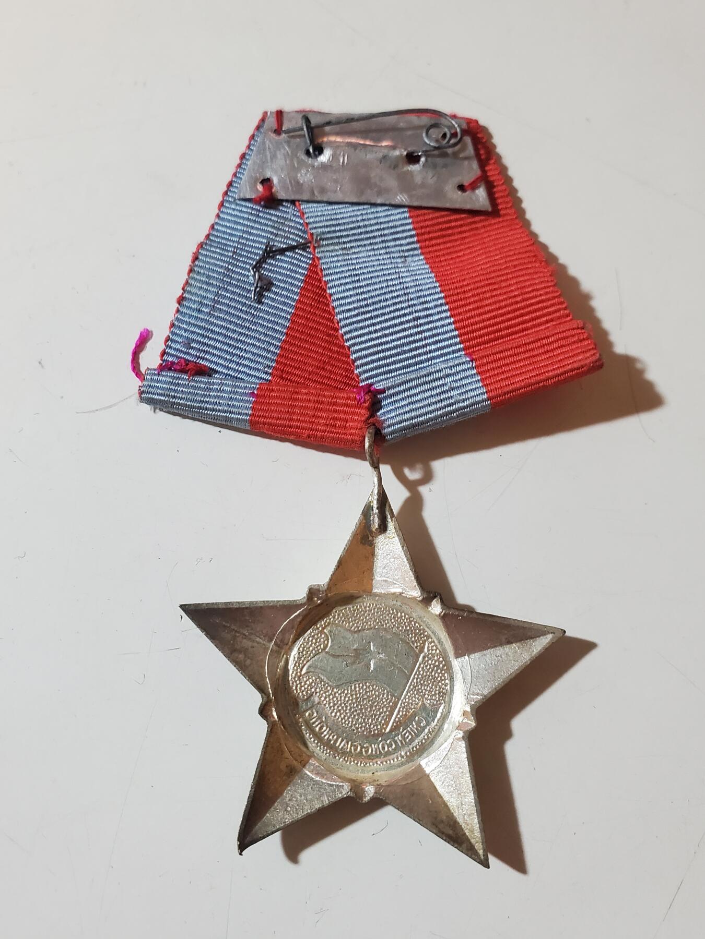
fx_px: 706
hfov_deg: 53.1
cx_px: 352
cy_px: 470
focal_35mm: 26
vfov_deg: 67.3
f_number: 2.4
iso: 500
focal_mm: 4.3
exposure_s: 1/50
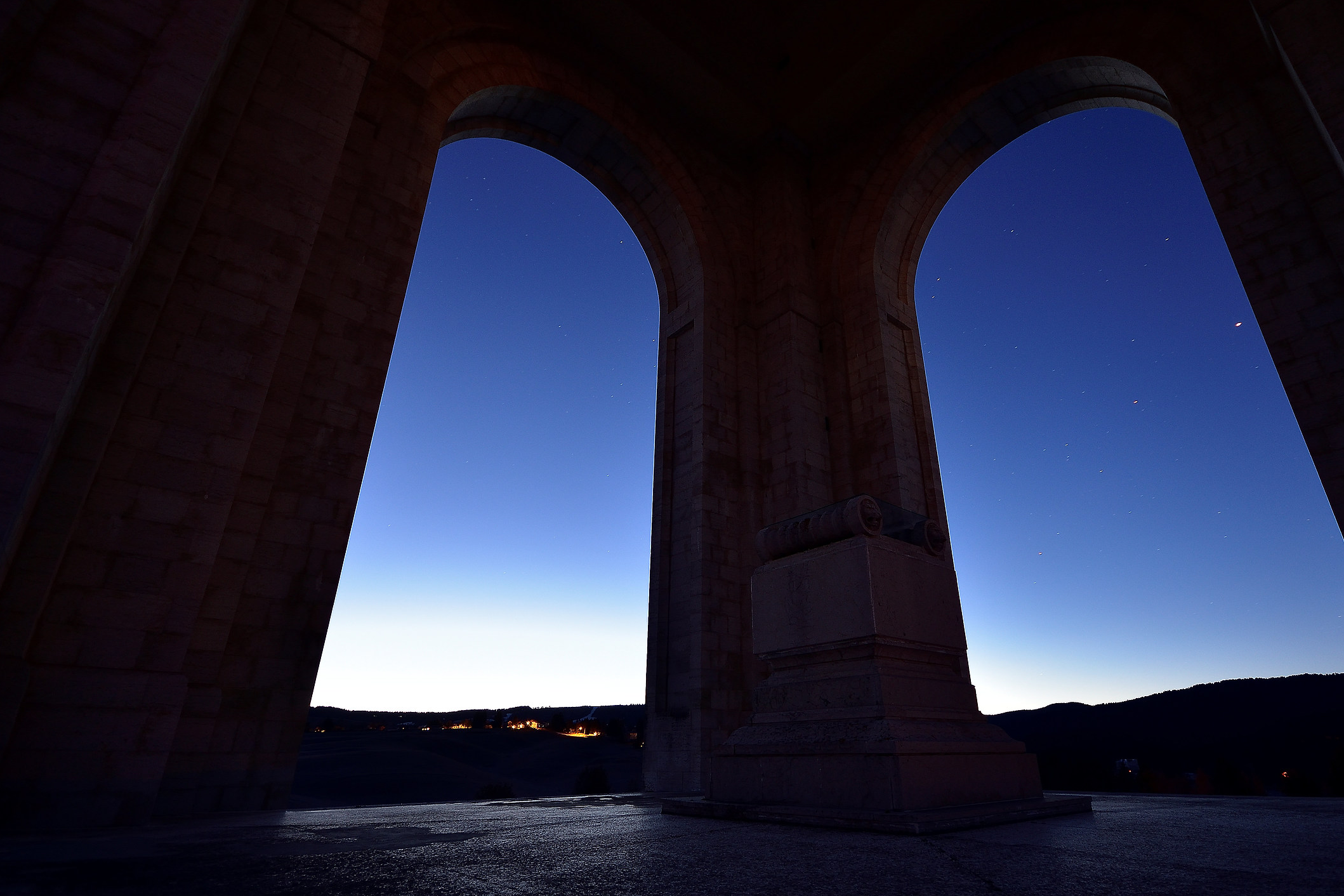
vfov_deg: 70.4
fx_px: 635
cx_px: 727
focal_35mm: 17
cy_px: 453
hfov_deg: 93.1
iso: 100
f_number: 5.6
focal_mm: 10
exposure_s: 30
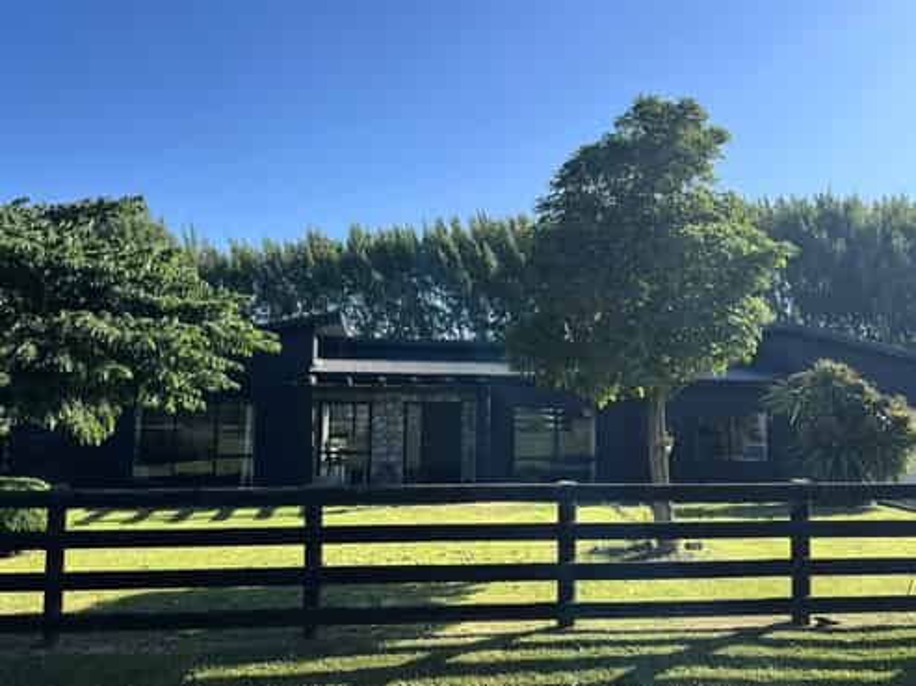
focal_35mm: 26
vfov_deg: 53.0
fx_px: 688
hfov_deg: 67.3
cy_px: 343
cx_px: 458
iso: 50
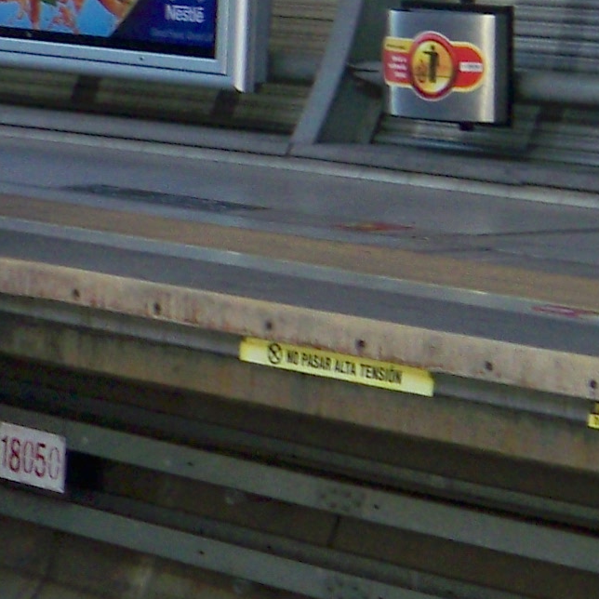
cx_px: -656
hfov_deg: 8.2
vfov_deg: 8.6
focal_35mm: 203
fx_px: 3974
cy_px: 91
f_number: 3.1
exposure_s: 1/125
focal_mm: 7.9
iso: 160
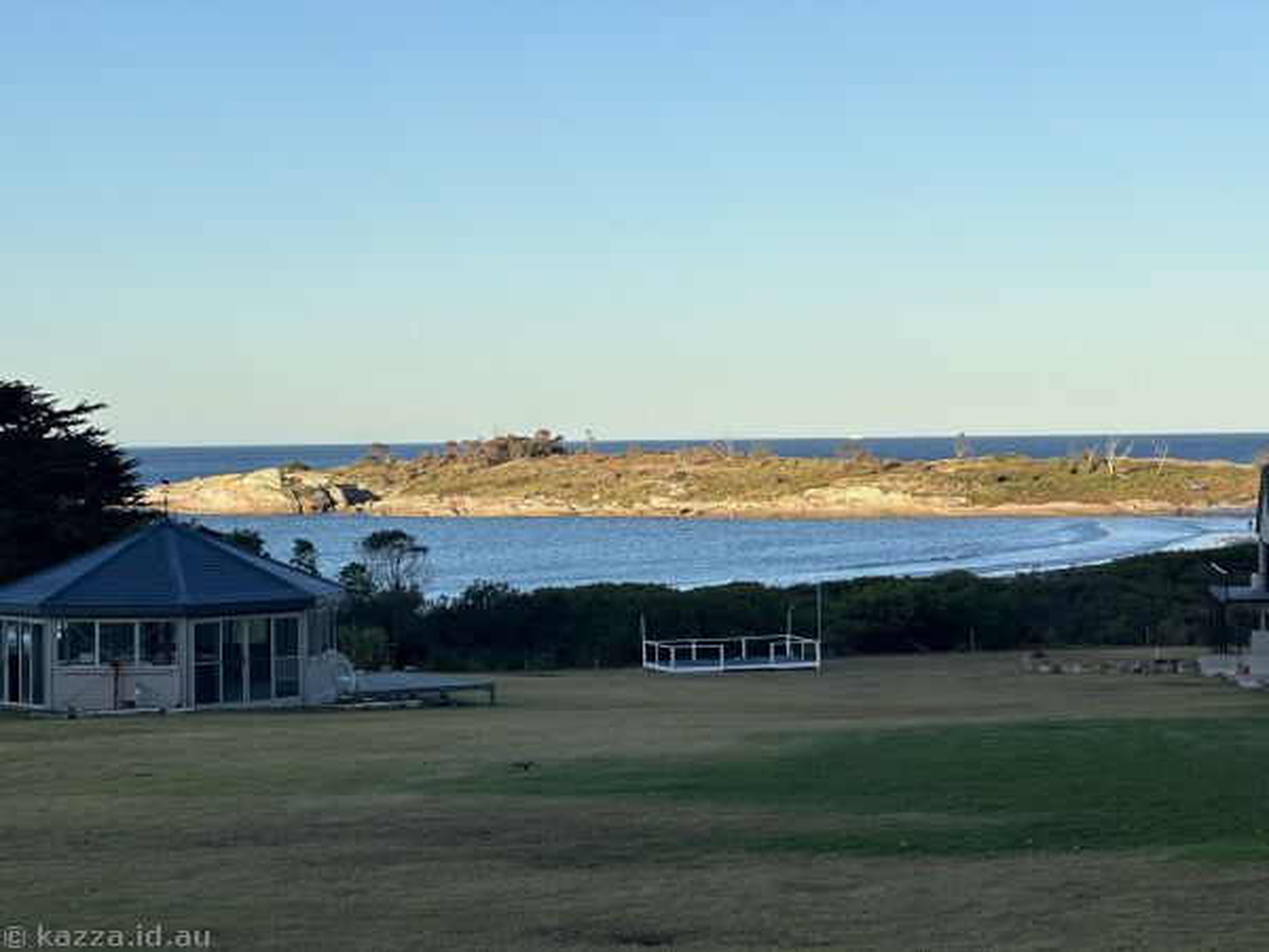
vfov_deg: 19.1
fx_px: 2823
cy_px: 476
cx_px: 634
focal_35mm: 77
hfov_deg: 25.3
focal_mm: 9
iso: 32
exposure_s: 1/602
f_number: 2.8
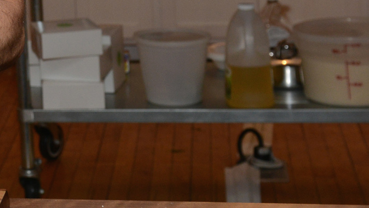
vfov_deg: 8.5
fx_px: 1370
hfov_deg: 14.1
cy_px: -110
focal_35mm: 140
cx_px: -232
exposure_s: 1/80
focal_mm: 36
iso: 800
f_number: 5.6
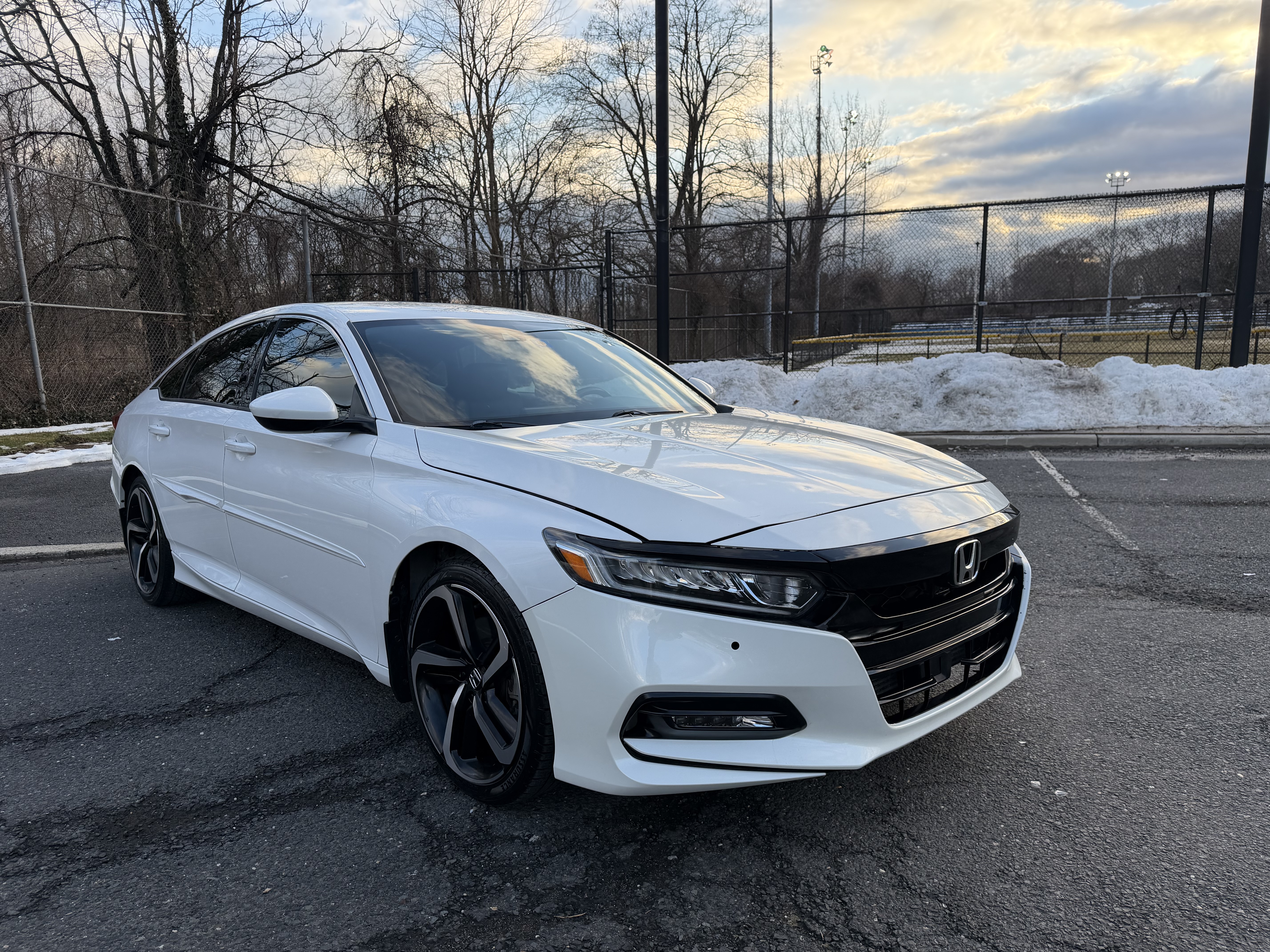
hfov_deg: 71.6
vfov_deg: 56.8
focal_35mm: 24
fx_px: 881
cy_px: 476
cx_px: 635
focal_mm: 6.76
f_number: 1.78
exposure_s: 1/898
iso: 80
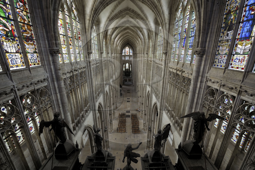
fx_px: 99
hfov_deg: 104.3
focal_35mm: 14
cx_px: 128
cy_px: 85
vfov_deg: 81.1
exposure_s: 1/1.25
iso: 200
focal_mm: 14
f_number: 9
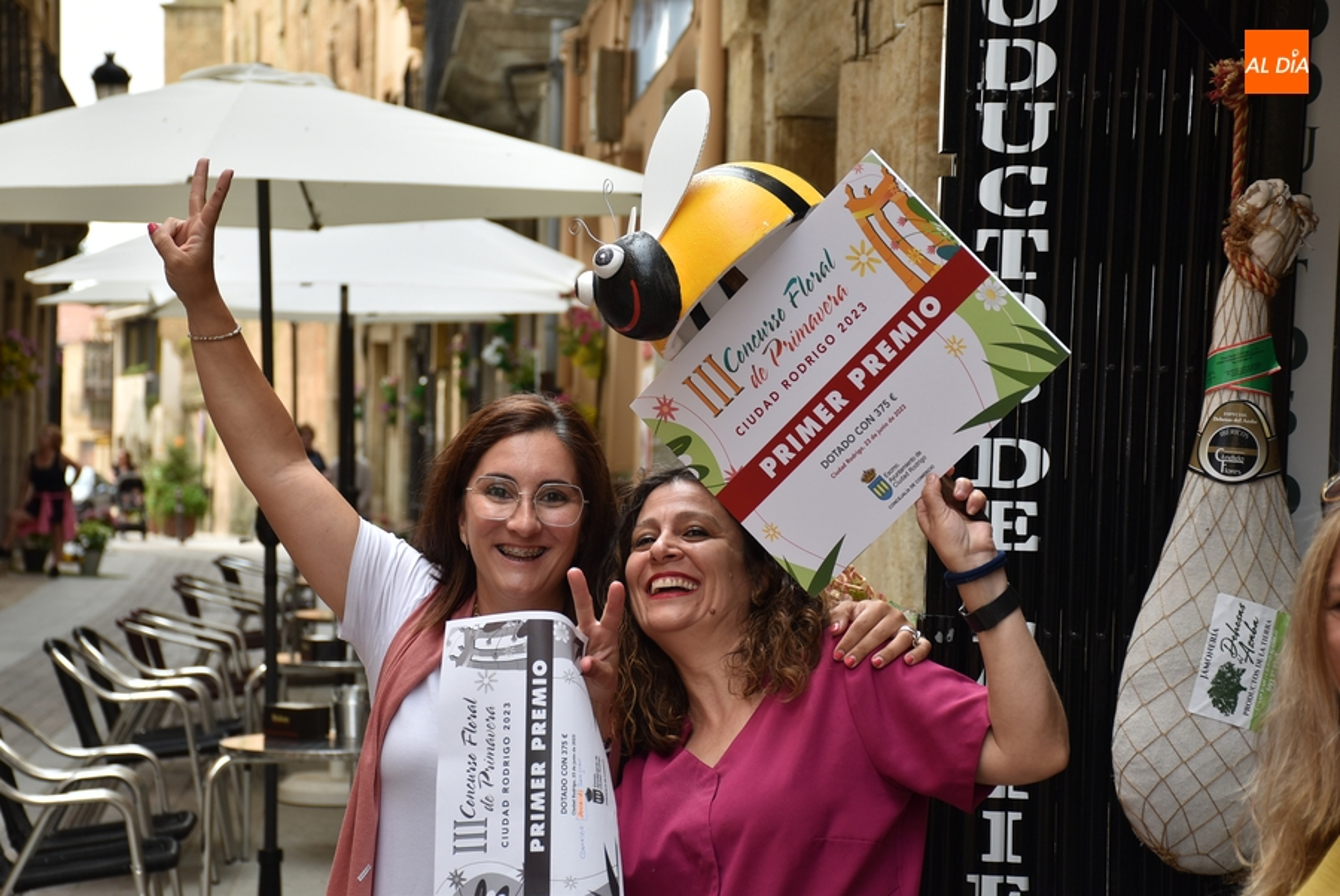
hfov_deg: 22.6
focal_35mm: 90
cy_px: 448
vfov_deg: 15.2
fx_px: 3353
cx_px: 670
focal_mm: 60
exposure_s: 1/160
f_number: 5
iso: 100
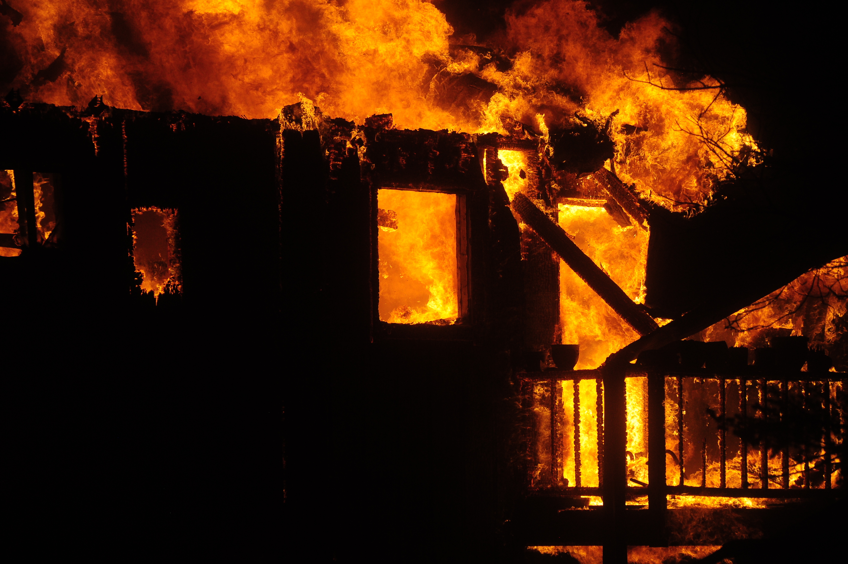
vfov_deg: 6.9
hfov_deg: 10.3
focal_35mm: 200
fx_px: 4708
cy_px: 282
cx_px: 424
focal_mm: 200
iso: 2500
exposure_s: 1/8000
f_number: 9
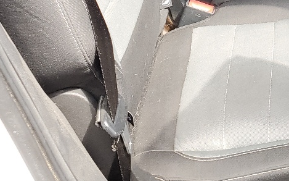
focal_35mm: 94
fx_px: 740
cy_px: -128
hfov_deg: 20.4
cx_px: 361
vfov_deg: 12.8
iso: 50
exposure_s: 1/137
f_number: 1.5
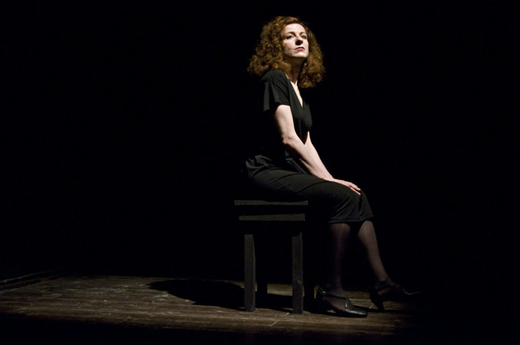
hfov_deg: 38.9
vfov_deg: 26.4
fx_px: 736
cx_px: 260
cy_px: 172
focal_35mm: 51
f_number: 4
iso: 1400
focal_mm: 34
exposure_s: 1/80
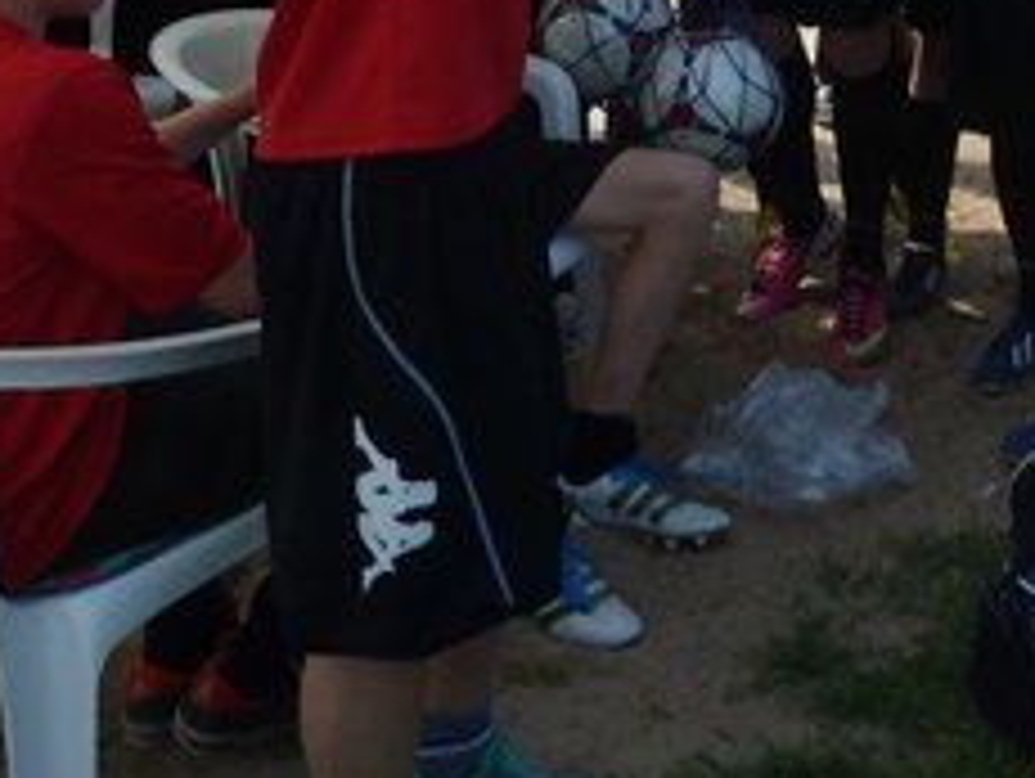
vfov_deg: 18.2
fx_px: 2275
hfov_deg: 23.7
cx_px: 1197
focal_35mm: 76
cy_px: -218
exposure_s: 1/250
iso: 80
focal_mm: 4.1
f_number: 4
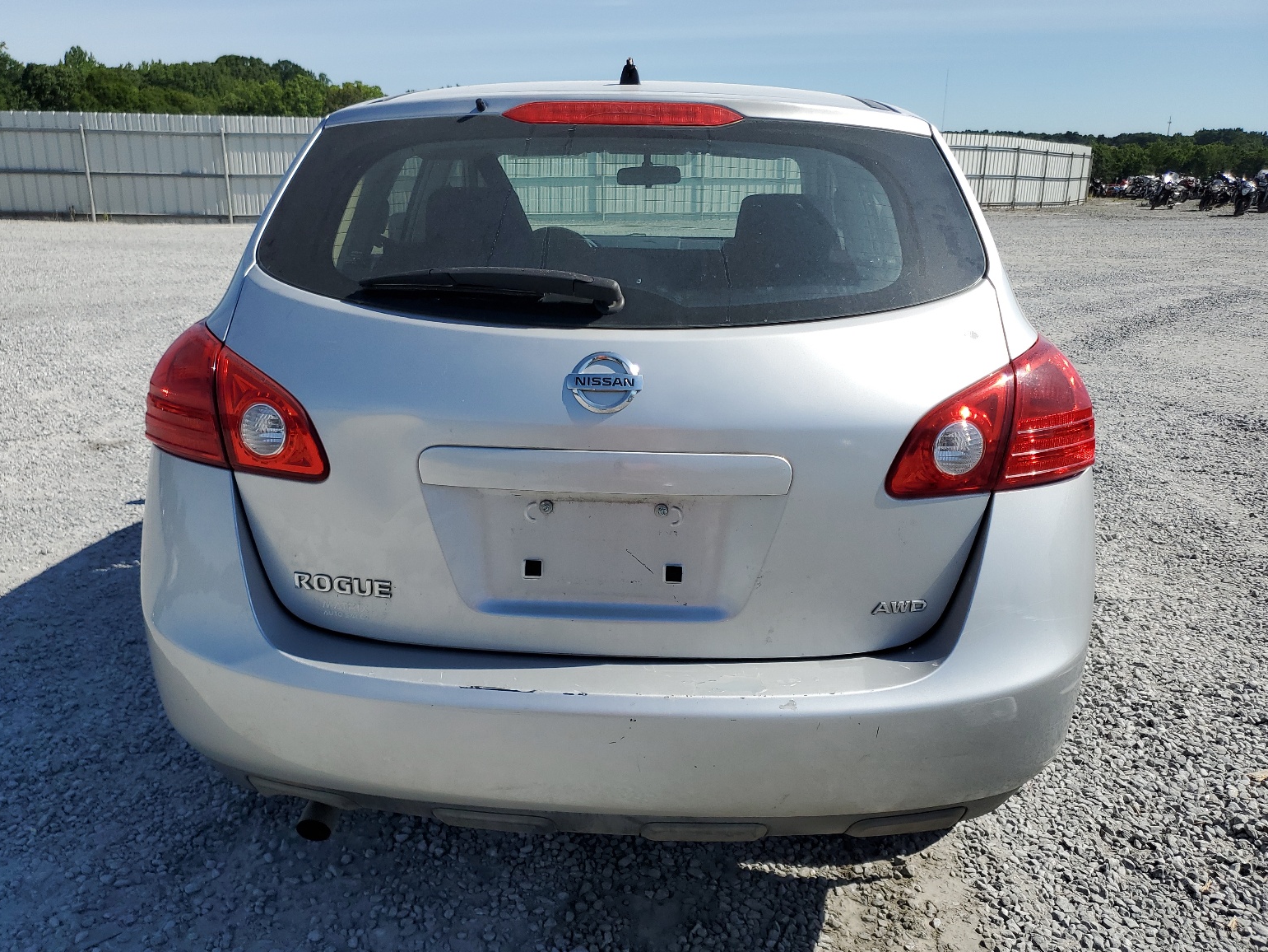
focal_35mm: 27
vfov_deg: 51.4
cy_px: 461
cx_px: 628
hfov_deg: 65.3
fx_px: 989
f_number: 1.5
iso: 50
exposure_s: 1/5000
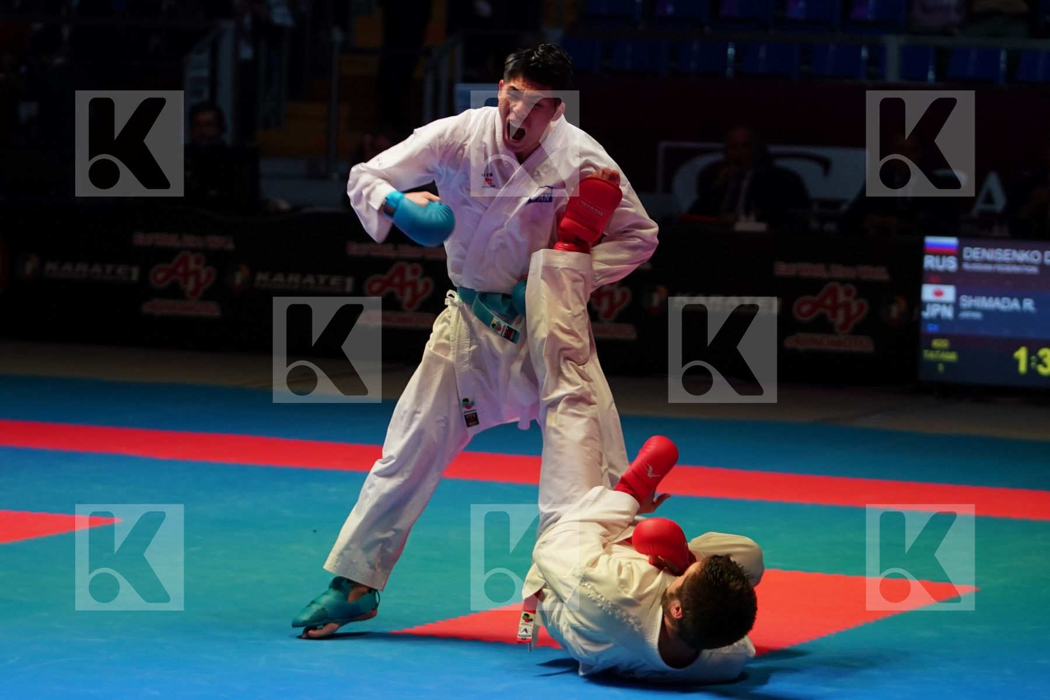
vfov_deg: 9.5
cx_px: 525
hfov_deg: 14.2
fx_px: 4229
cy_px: 350
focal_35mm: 145
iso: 1250
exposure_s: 1/1000
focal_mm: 97
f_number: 2.8
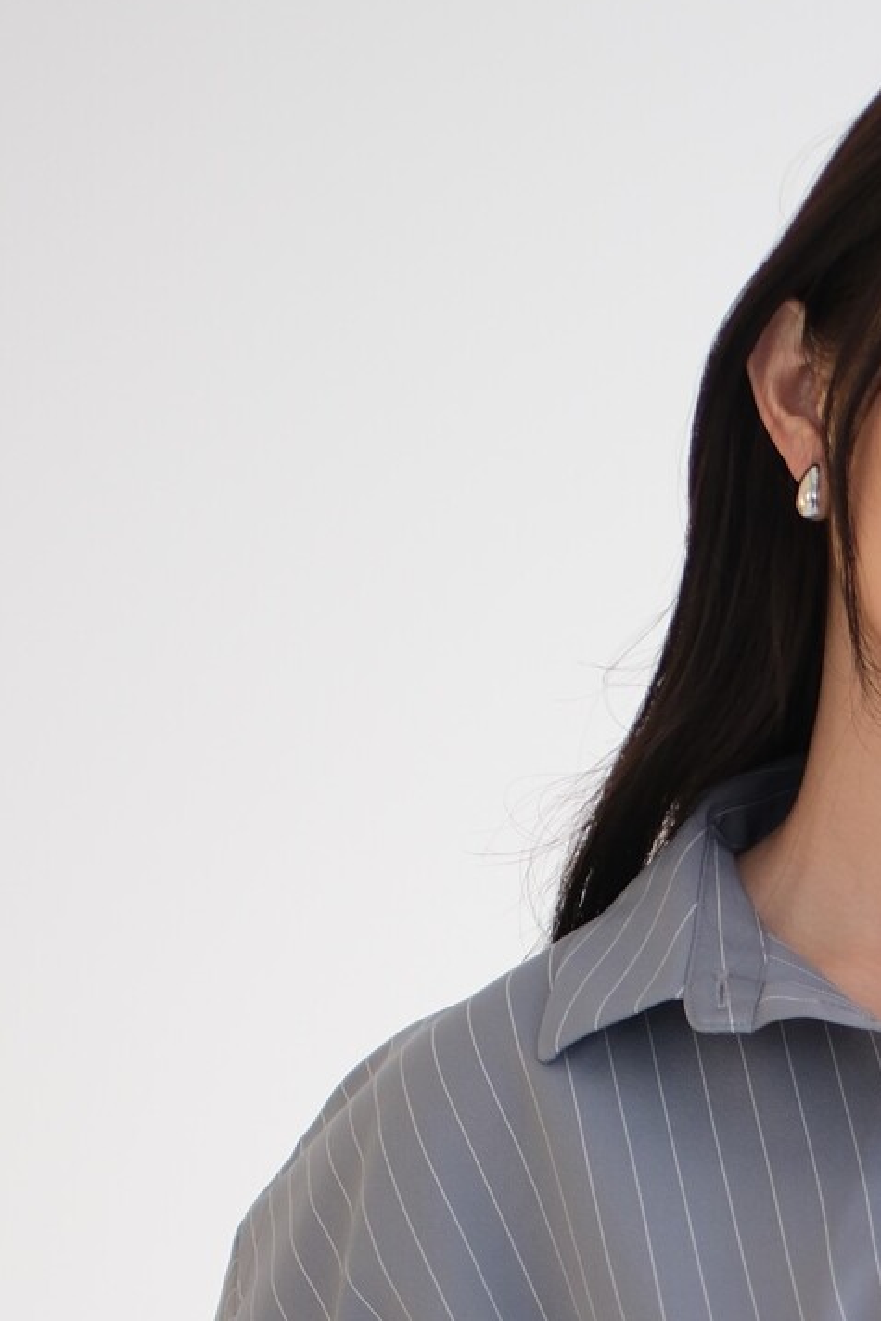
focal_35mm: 118
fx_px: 4329
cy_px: 1666
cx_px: 1215
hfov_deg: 11.3
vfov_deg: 16.5
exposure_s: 1/125
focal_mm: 23
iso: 200
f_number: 1.4
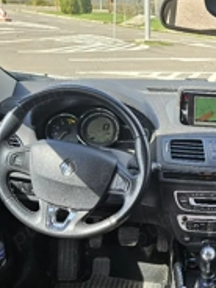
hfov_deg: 27.5
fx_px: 416
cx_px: 214
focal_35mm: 50
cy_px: 227
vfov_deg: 37.0
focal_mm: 5.4
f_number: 1.8
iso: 25
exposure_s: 1/182
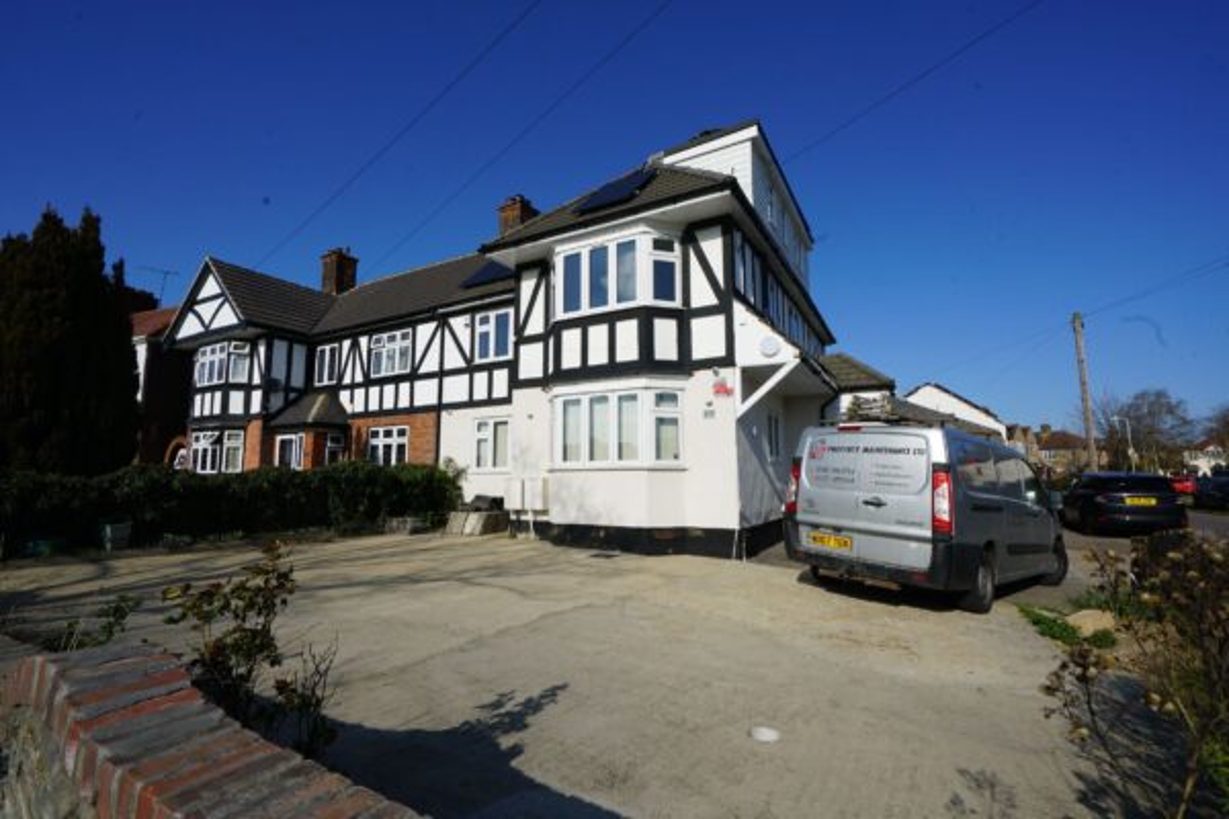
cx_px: 614
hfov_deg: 96.7
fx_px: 546
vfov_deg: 73.7
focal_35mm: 16
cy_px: 410
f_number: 14
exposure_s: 1/160
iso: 100
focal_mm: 16
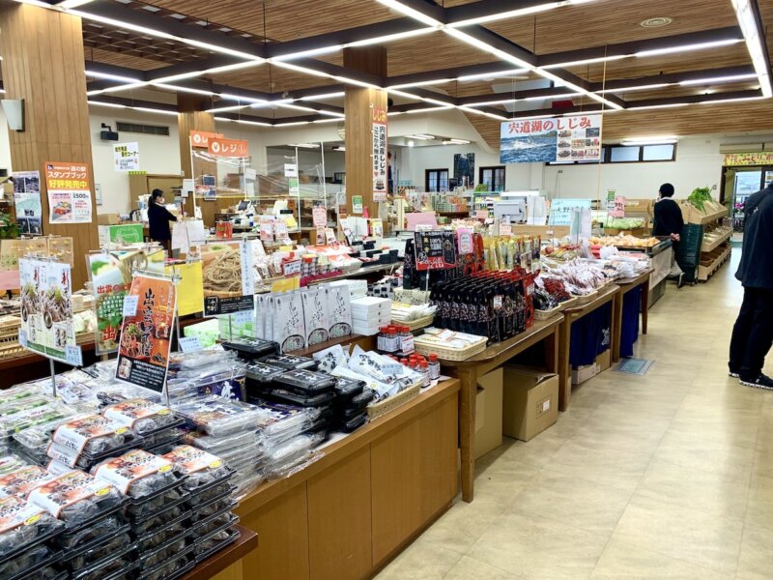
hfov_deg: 67.3
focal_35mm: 26
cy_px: 290
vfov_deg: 53.1
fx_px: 581
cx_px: 386
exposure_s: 1/120
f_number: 1.8
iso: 80
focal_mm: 4.25
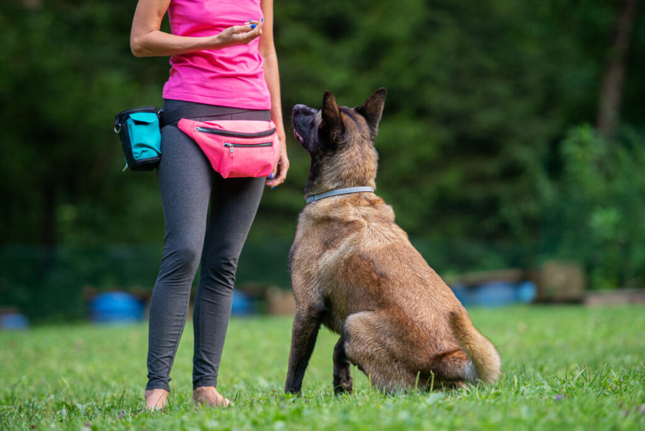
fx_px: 3137
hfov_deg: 11.7
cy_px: 216
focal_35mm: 175
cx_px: 322
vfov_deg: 7.9
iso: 400
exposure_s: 1/1000
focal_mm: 175
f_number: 2.8
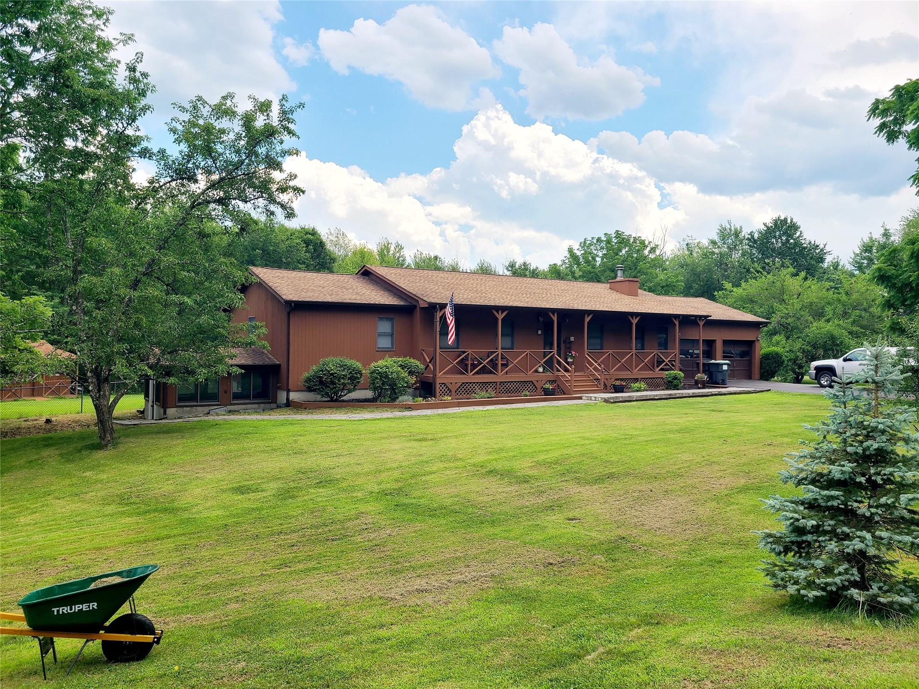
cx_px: 460
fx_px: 690
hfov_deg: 67.3
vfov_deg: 53.1
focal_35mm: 26
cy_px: 344
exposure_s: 1/1667
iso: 40
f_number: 1.8
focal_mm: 5.4
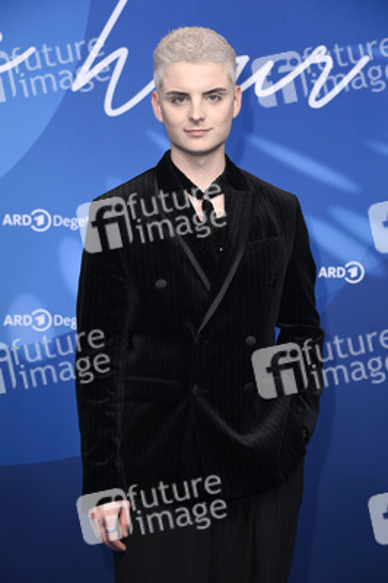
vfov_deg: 24.8
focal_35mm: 82
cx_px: 194
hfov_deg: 16.6
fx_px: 1328
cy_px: 292
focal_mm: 82
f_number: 5.6
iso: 1000
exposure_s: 1/250
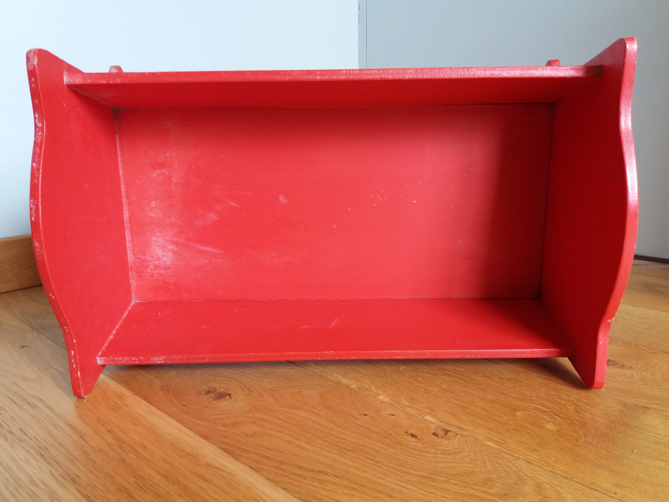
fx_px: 541
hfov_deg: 63.4
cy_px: 251
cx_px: 334
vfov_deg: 49.7
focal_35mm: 28
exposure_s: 1/30
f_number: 1.9
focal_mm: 3.7
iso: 125
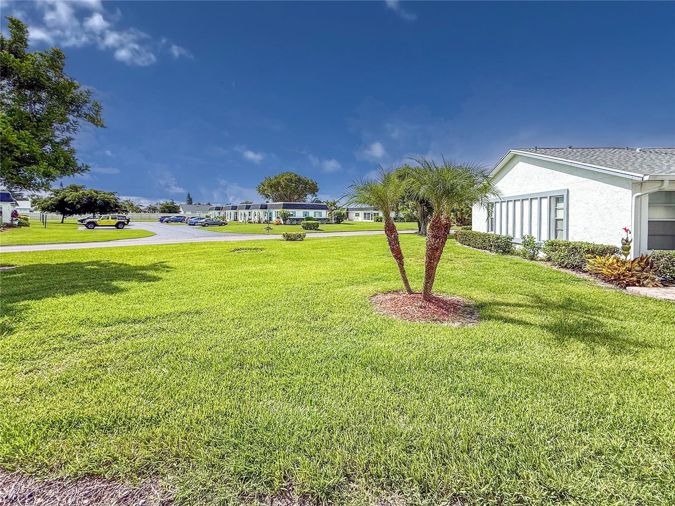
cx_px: 338
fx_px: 273
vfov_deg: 85.7
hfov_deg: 102.1
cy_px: 253
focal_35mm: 14
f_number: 2.2
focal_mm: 2.22
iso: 50
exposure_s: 1/3900
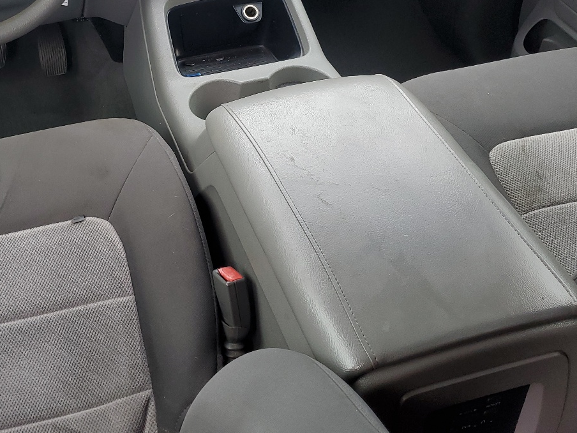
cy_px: 104
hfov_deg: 40.5
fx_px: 767
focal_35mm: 46
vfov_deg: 30.9
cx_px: 176
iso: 56
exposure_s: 1/120
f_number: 1.5
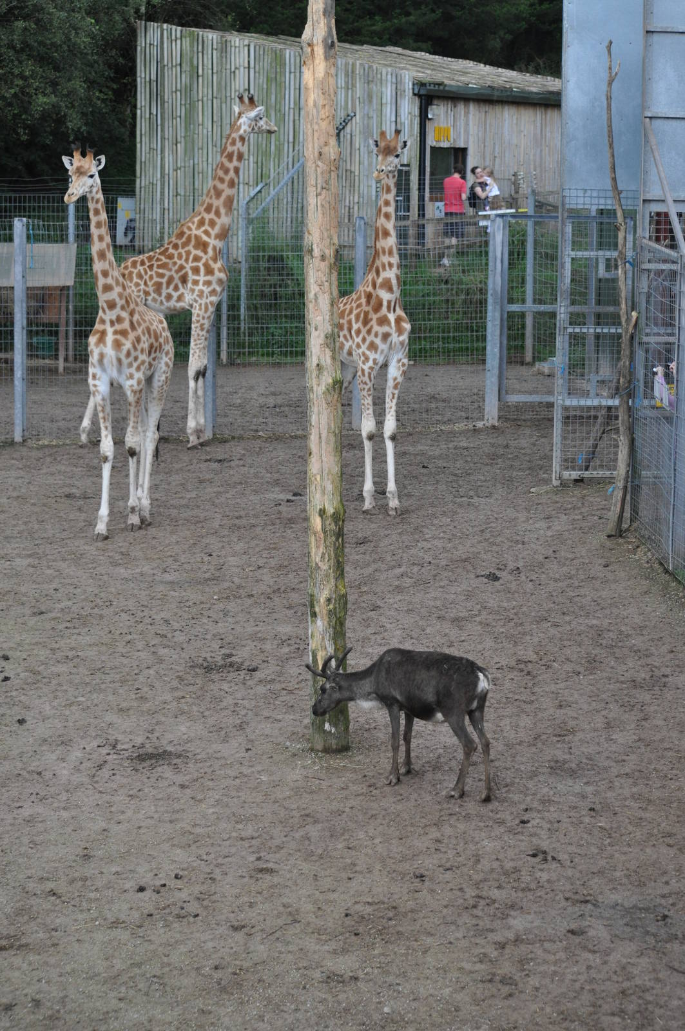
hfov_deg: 16.5
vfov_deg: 24.6
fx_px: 2360
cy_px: 516
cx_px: 342
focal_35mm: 82
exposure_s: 1/400
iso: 800
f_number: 4.5
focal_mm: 55
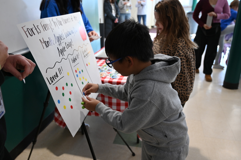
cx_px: 120
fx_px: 197
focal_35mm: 30
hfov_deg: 62.8
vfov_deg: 44.2
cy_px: 80
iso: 720
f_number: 4
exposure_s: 1/125
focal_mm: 29.5
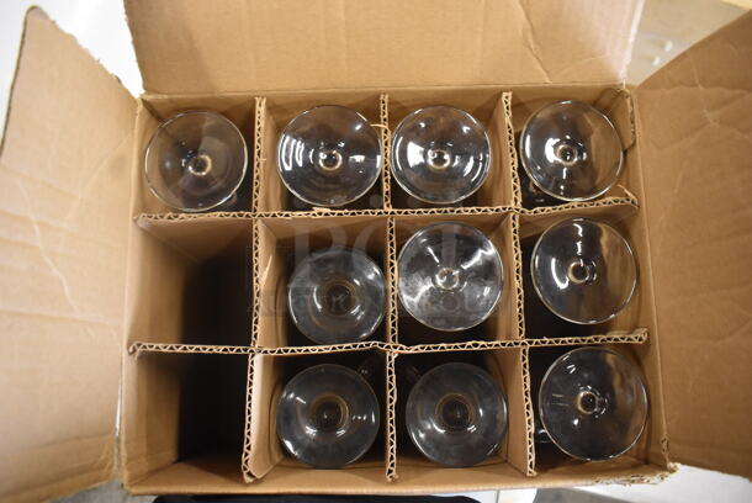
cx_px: 376
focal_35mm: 30
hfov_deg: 61.9
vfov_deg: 43.7
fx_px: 627
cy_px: 252
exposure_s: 1/60
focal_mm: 20
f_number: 4
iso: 2500
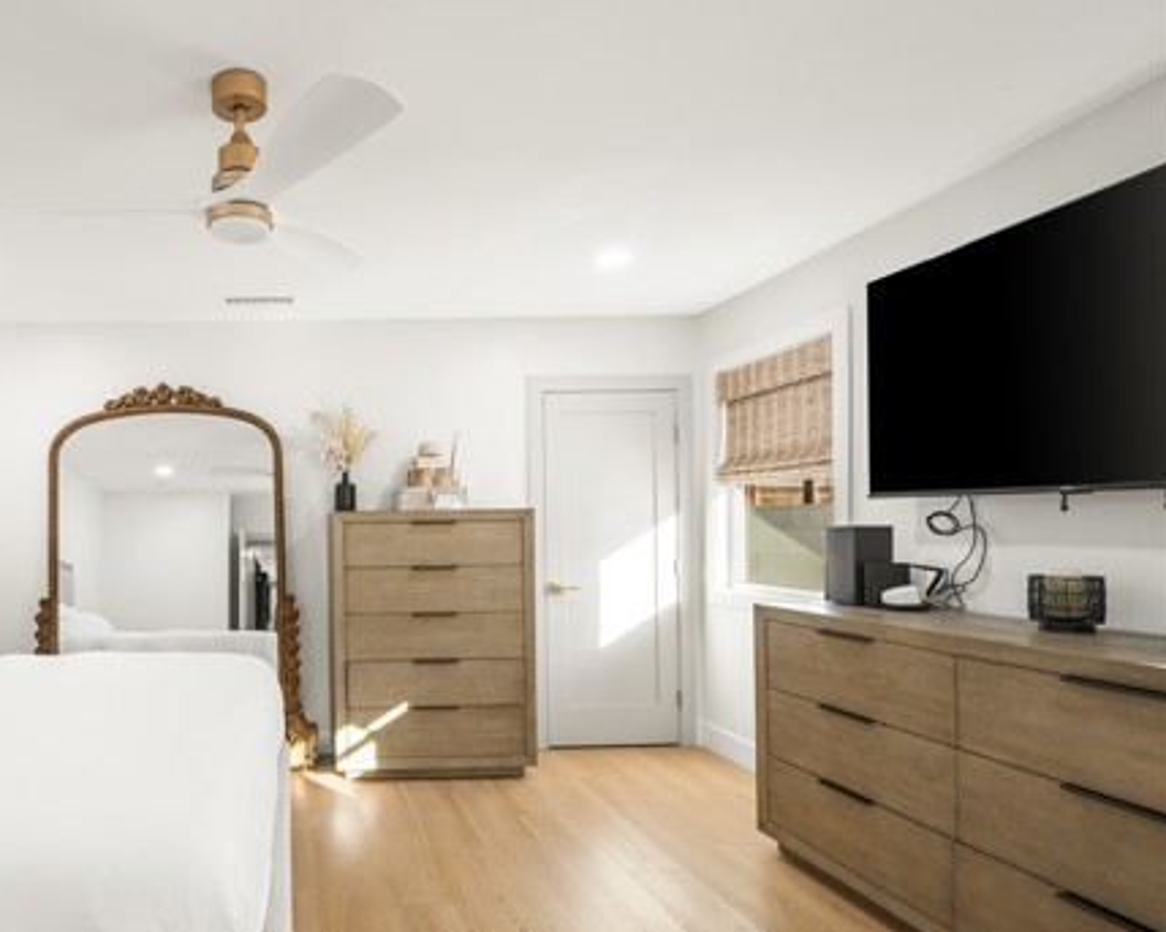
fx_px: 725
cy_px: 530
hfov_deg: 72.5
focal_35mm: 21
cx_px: 299
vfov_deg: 65.2
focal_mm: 15
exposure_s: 1/15
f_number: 6.3
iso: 100
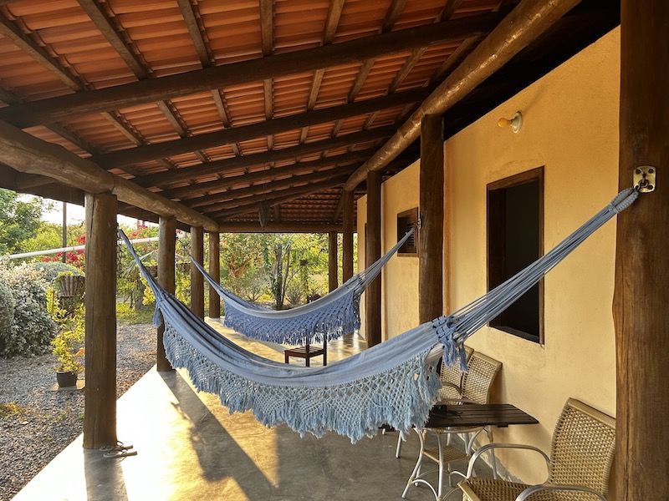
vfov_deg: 53.1
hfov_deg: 67.3
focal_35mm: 26
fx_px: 502
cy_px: 250
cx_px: 334
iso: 40
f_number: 1.5
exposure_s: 1/197
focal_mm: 5.7
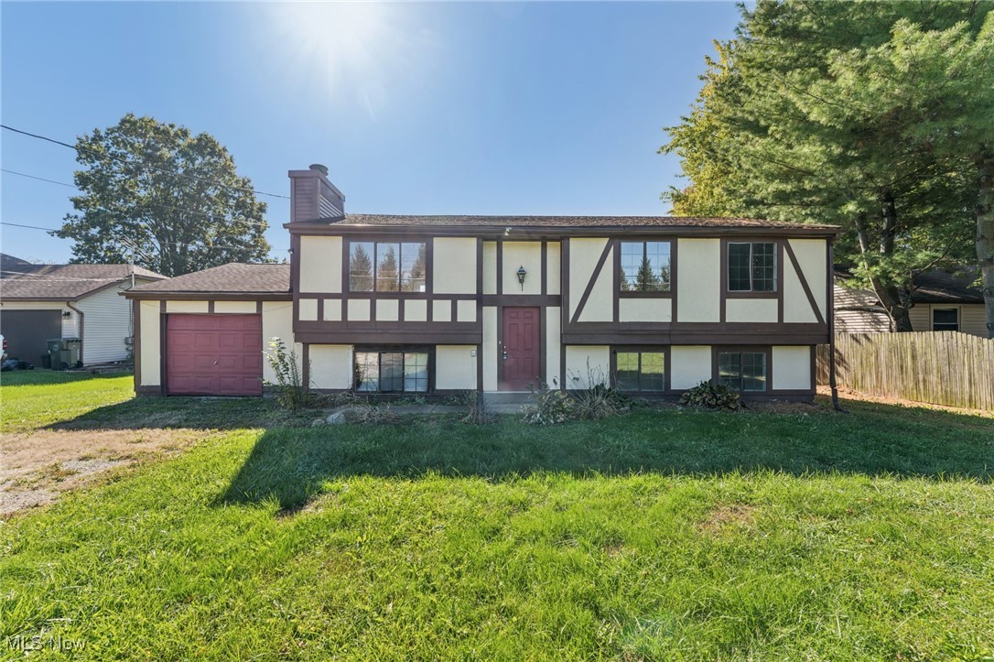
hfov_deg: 104.3
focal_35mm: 14
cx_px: 497
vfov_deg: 81.2
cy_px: 331
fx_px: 386
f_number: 8
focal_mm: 14
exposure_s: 1/200
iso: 200
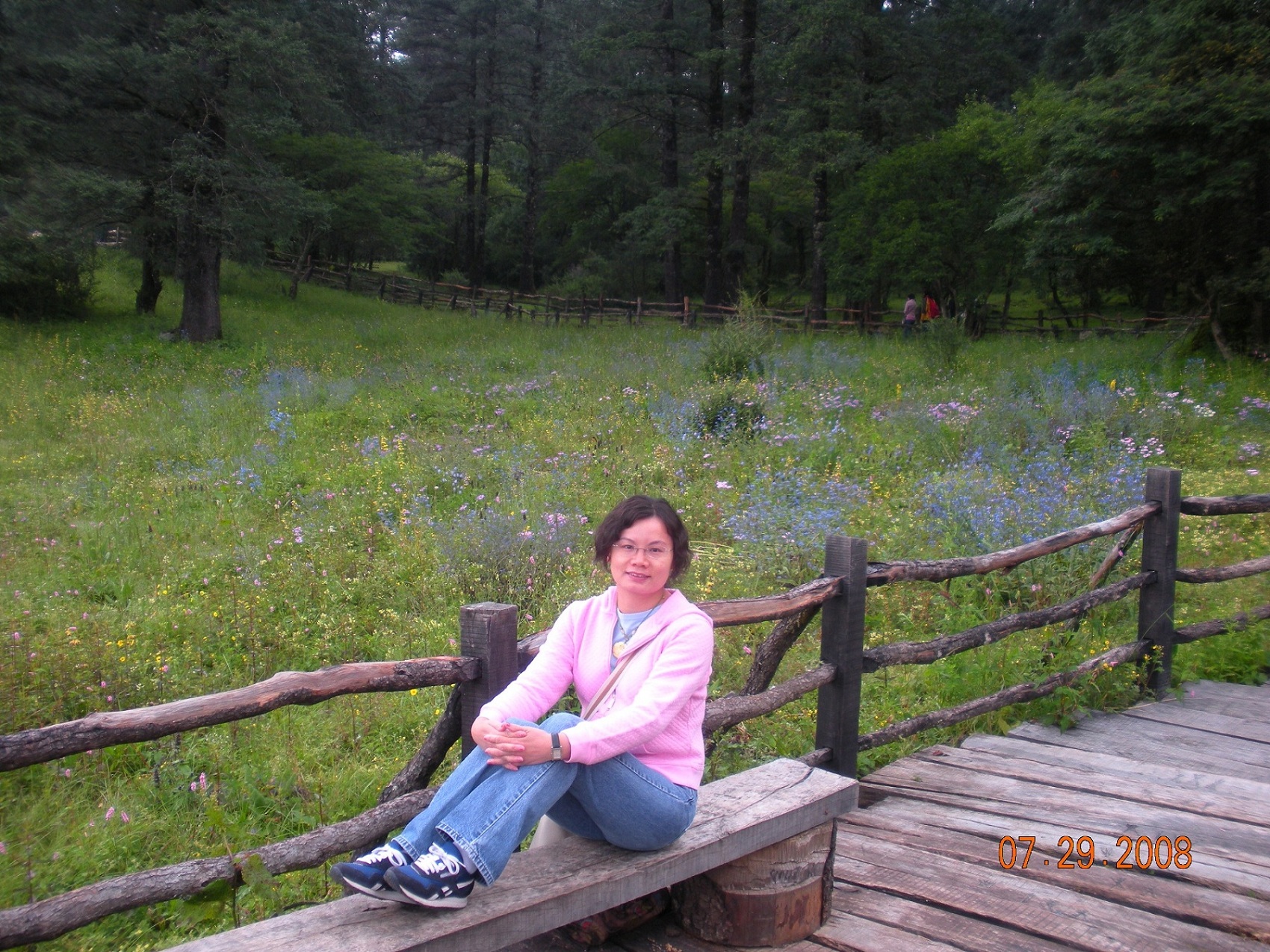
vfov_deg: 39.7
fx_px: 1321
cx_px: 635
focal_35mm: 36
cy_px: 476
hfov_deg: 51.4
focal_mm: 6.3
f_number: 3.5
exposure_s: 1/86.2
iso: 64
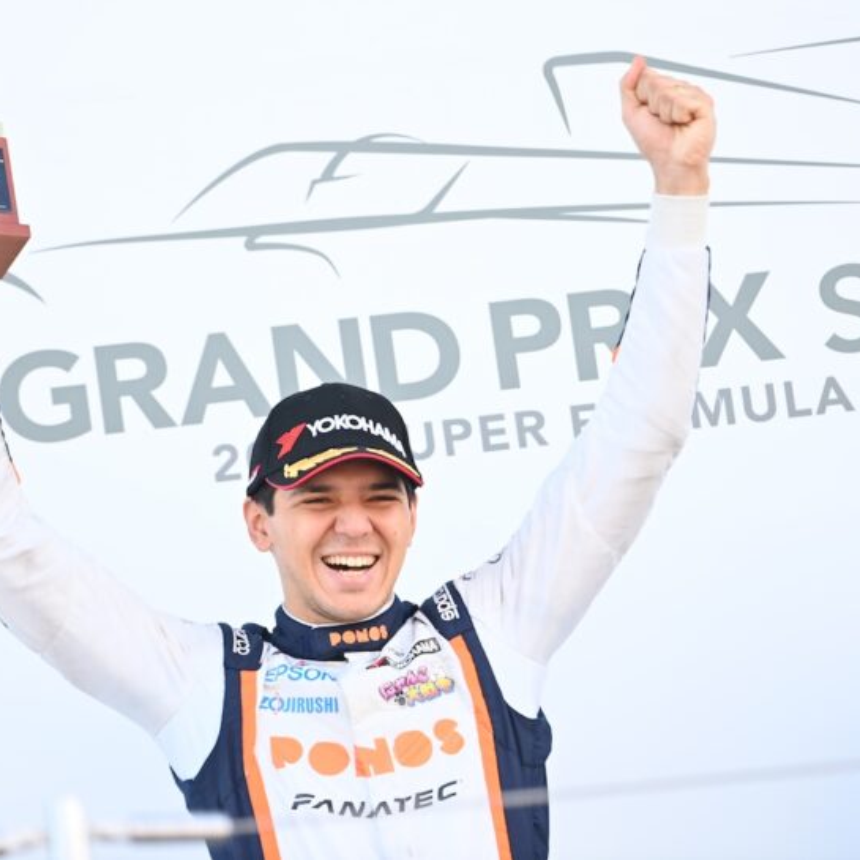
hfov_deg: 2.7
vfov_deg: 2.7
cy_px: 430
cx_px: 360
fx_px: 17989
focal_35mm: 640
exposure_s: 1/350
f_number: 5.6
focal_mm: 500
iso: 400
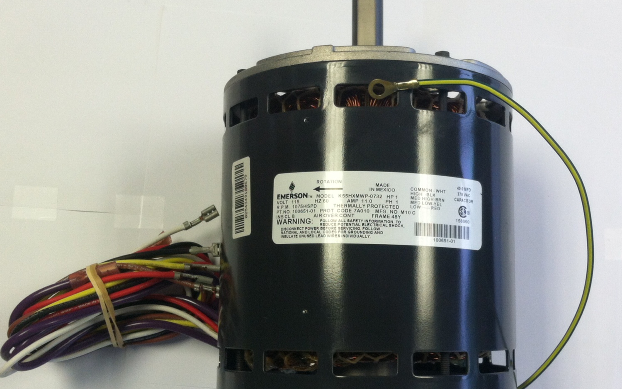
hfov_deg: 51.5
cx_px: 313
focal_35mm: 38
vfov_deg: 33.6
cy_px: 203
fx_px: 644
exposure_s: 1/40
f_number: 2.8
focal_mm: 3.85
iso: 100
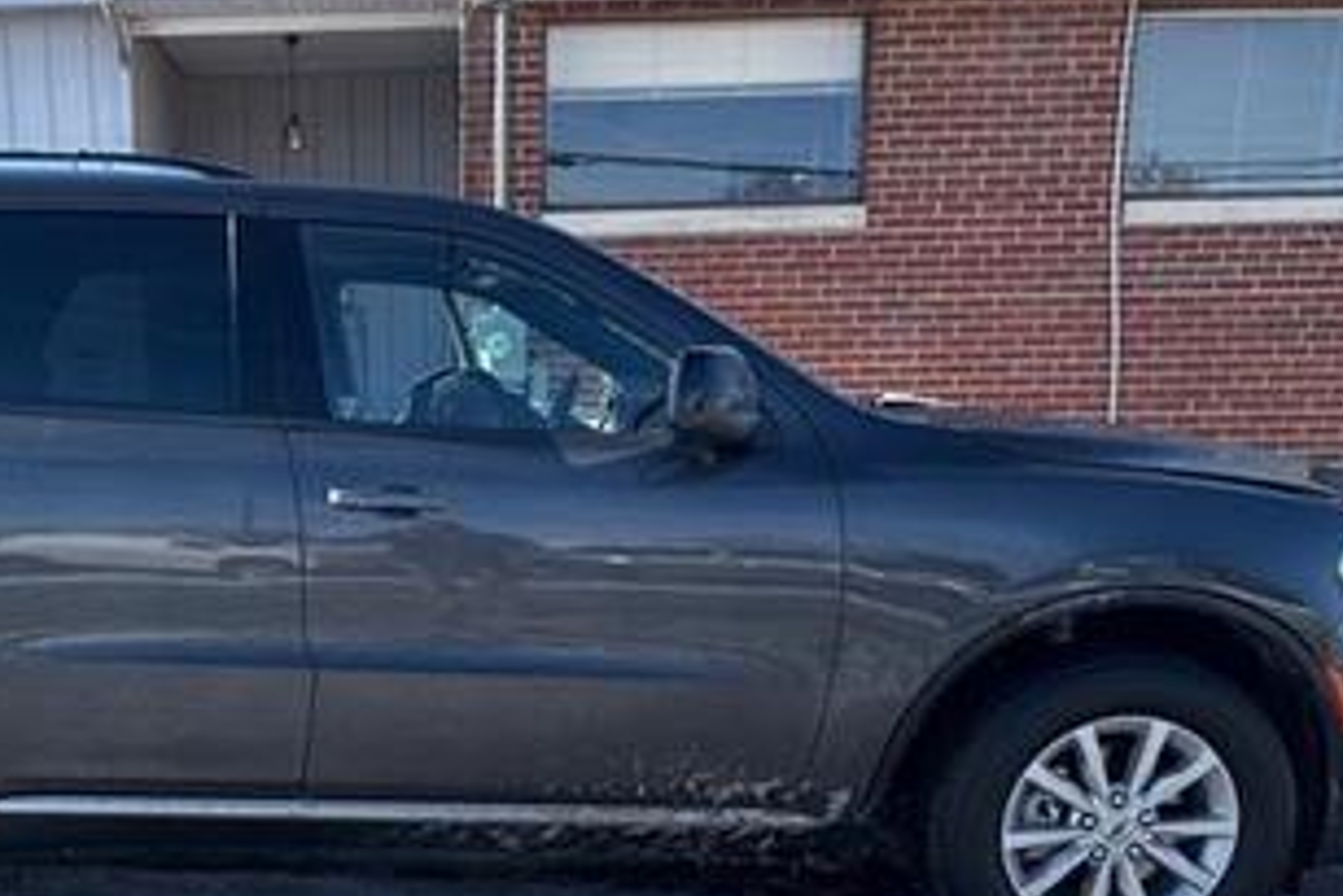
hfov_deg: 46.1
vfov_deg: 31.5
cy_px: 765
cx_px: 376
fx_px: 1530
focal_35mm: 41
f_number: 1.78
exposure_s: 1/3021
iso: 80
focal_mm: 6.76
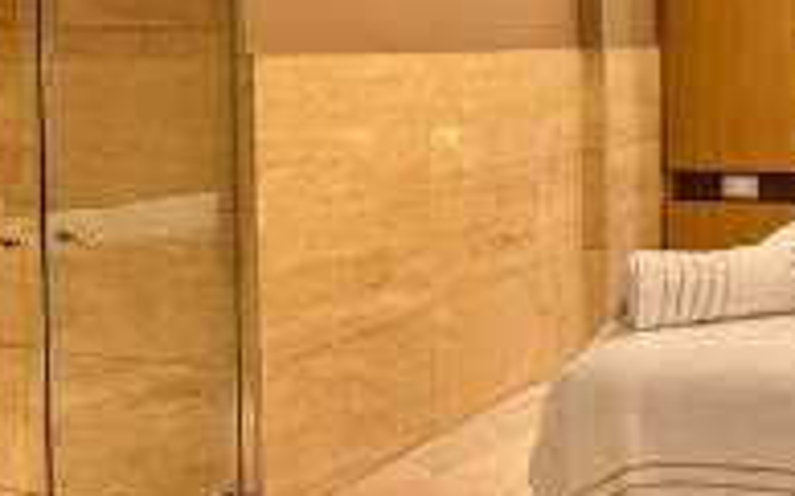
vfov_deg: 20.3
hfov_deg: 30.9
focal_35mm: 63
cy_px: 70
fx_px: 1364
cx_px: 725
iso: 400
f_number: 1.78
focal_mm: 6.76
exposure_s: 1/50
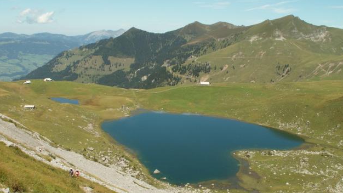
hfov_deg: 51.6
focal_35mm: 39
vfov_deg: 30.4
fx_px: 355
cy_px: 108
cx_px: 174
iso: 50
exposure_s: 1/125
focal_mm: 5.86
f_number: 8
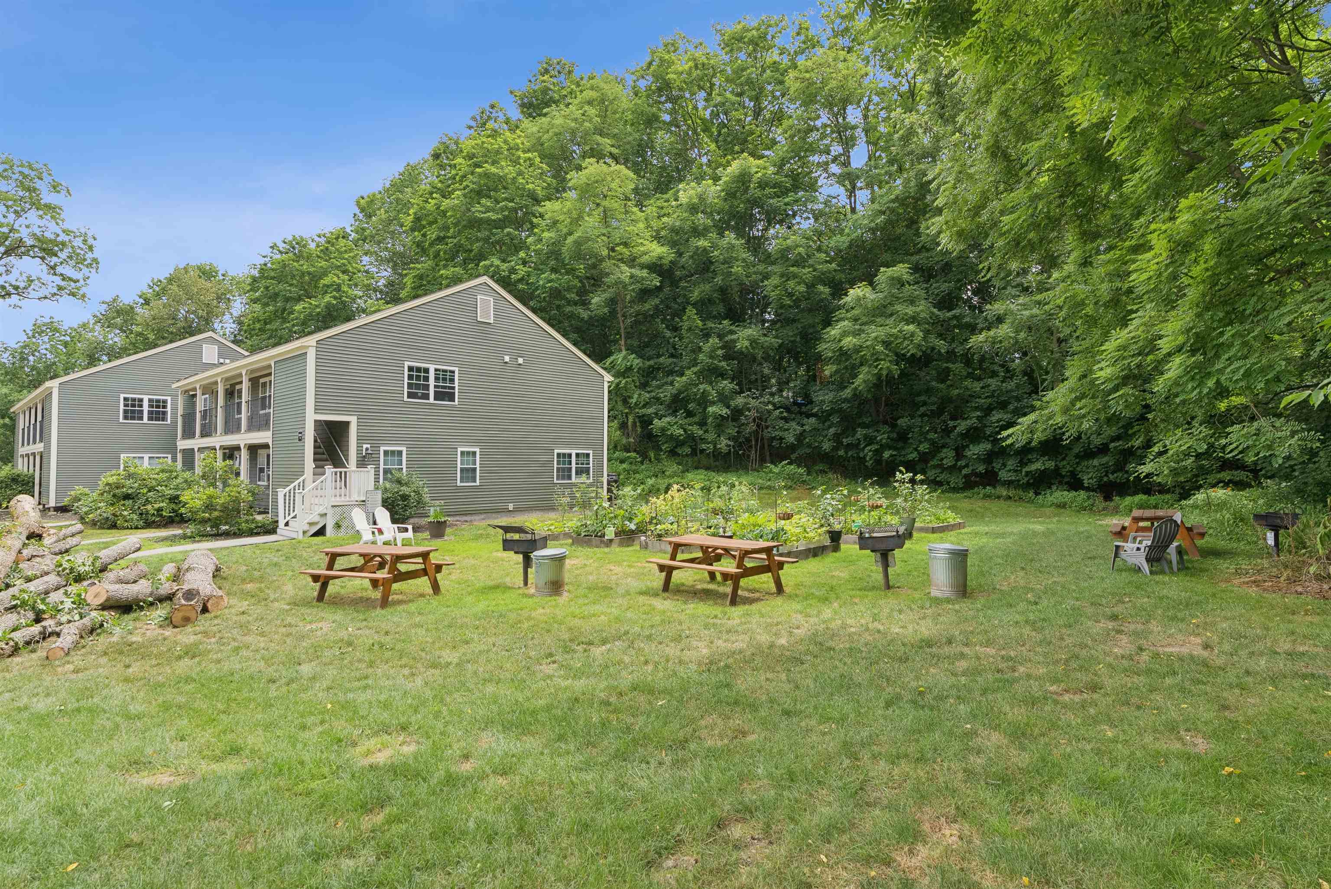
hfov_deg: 90.0
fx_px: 666
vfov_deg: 67.4
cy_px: 444
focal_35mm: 18
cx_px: 666
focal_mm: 18
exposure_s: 1/250
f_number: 7.1
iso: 320
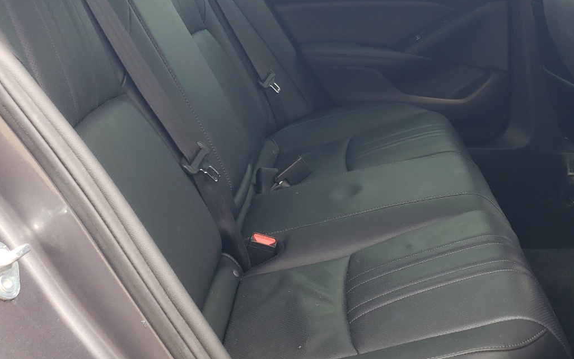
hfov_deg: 45.2
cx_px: 400
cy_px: 123
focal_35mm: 43
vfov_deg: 29.7
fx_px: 673
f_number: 1.5
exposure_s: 1/175
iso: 50
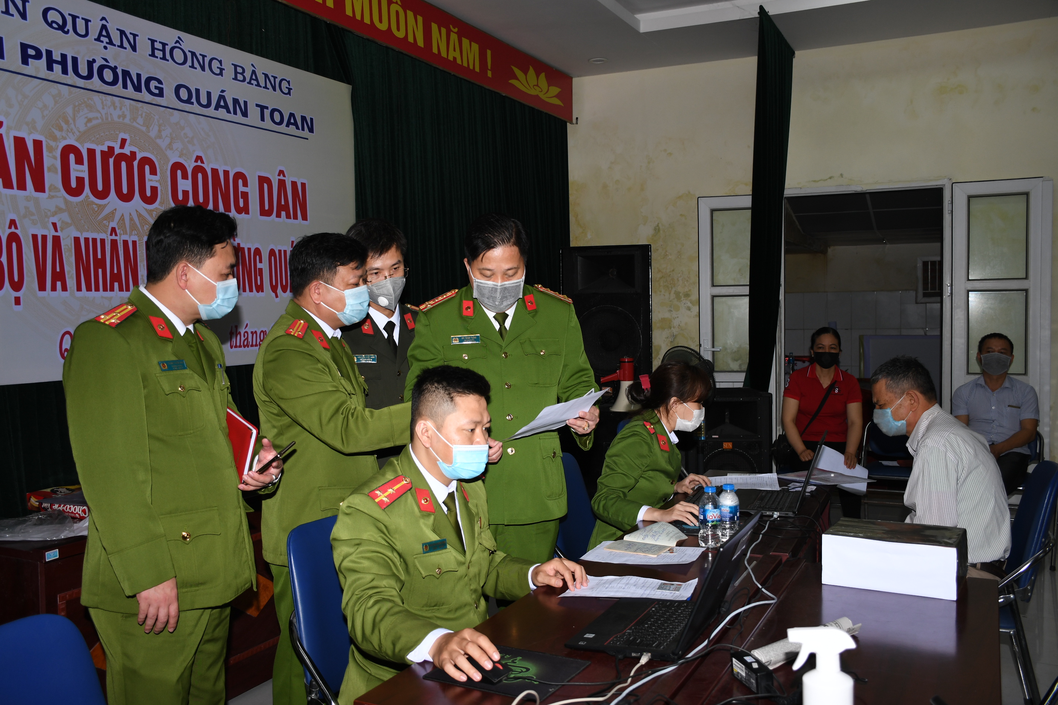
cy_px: 352
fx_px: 970
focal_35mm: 33
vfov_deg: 40.0
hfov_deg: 57.2
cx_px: 529
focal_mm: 22
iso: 250
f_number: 4
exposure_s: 1/200
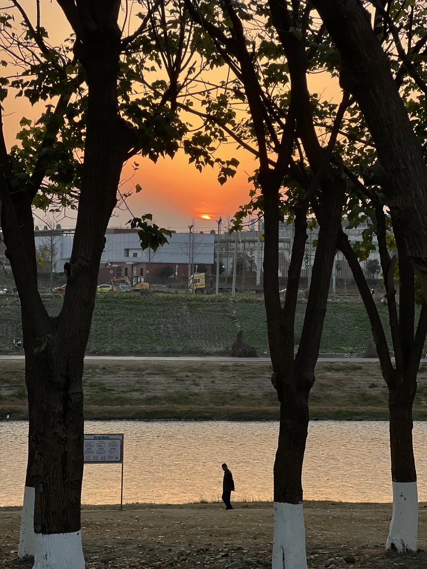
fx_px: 1266
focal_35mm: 77
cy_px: 284
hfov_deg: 19.1
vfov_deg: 25.3
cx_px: 214
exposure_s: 1/99
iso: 40
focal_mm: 9
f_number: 2.8
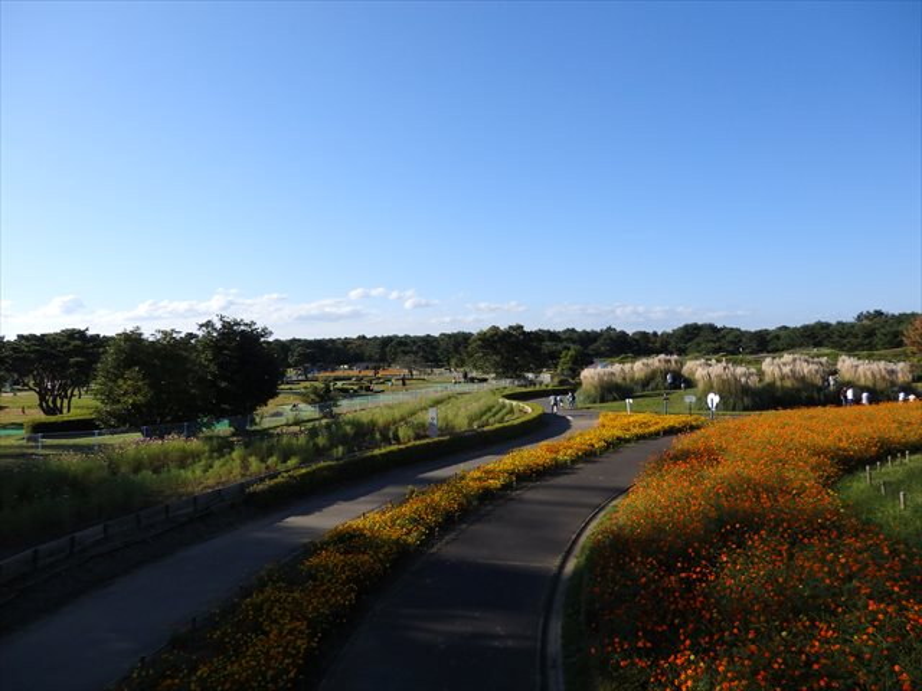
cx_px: 461
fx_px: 666
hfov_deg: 69.4
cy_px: 346
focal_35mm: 25
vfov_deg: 54.9
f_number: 8.7
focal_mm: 4.5
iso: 125
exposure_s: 1/200
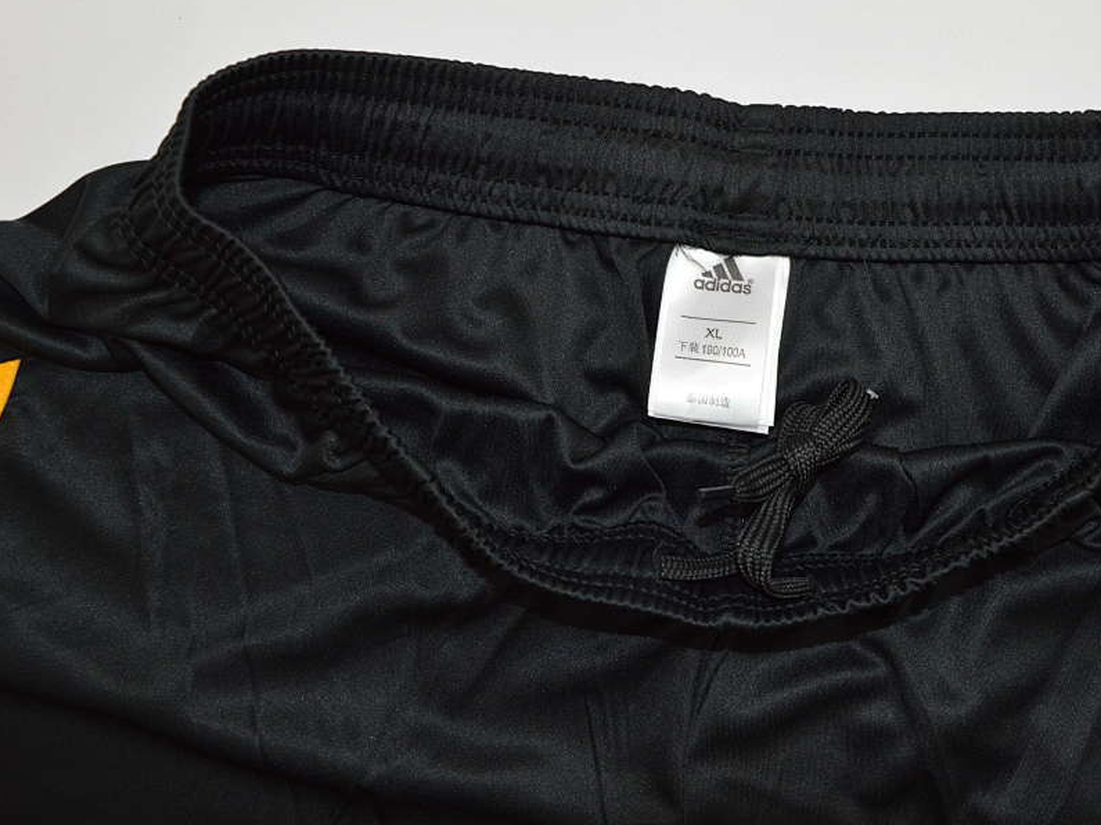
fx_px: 1495
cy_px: 359
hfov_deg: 39.9
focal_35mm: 47
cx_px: 745
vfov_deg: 30.8
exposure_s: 1/200
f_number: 8
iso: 400
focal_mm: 24
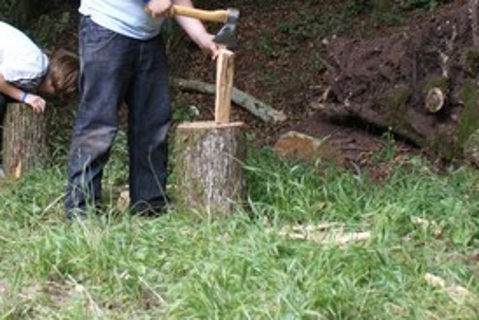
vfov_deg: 14.9
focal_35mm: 91
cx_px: 201
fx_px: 1211
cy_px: 38
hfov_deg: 22.3
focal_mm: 26
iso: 125
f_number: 4.5
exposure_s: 1/125
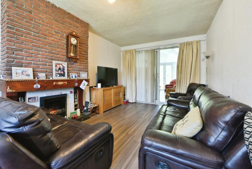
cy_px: 84
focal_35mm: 14
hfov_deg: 104.2
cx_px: 126
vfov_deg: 81.3
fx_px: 98
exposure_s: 1/15
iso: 1000
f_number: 10
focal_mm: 14
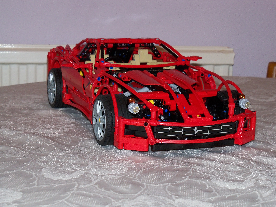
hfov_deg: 24.4
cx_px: 138
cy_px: 104
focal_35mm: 80
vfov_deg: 18.4
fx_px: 638
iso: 200
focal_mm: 14.2
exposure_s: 1/40
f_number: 4.1
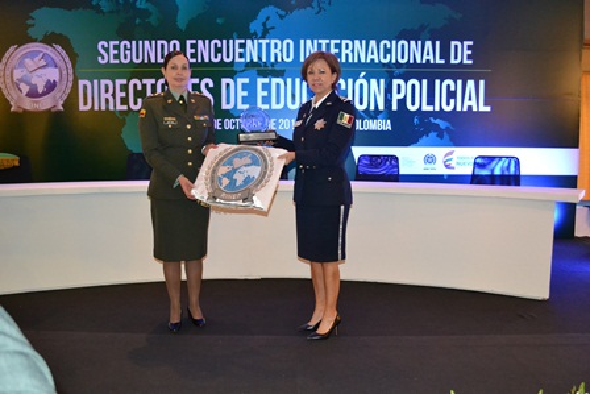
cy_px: 197
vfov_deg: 43.6
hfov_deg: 61.9
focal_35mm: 30
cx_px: 295
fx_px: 492
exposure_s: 1/60
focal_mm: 20
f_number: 3.8
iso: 2500
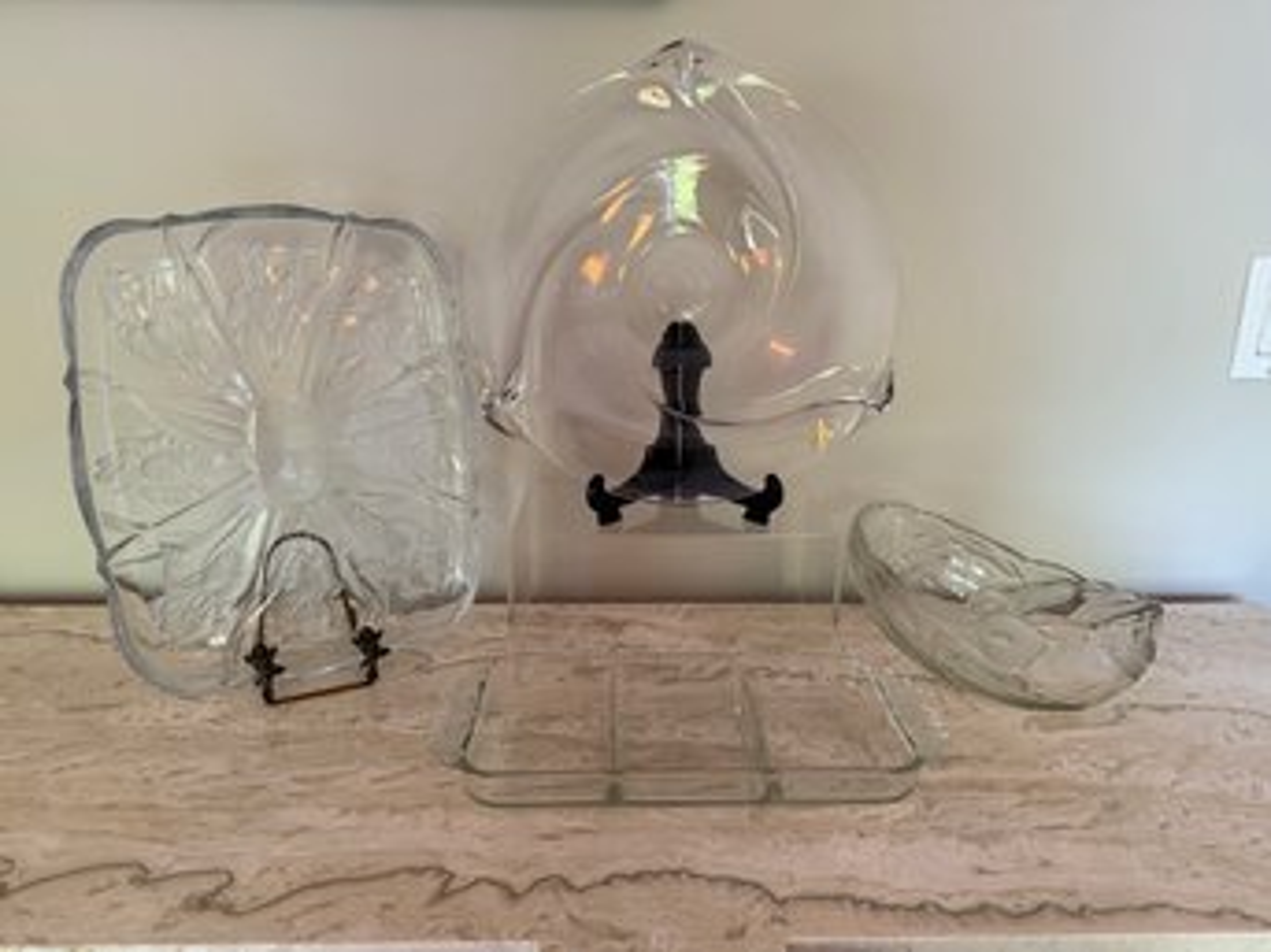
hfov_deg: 71.6
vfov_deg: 56.8
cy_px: 476
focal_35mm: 24
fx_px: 881
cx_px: 636
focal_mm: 6.76
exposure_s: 1/60
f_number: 1.78
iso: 250
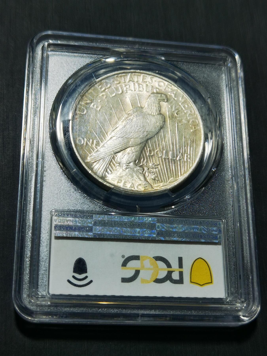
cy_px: 178
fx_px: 607
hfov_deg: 24.8
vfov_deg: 32.7
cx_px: 134
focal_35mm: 59
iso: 50
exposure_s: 1/132
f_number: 1.9
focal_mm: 6.67
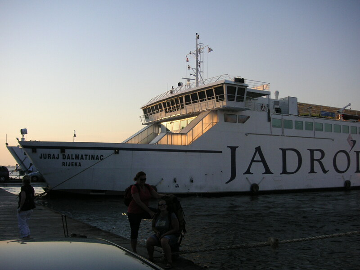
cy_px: 135
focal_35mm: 37
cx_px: 180
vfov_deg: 38.7
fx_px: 385
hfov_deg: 50.1
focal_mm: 6.1
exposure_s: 1/750
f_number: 2.8
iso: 50
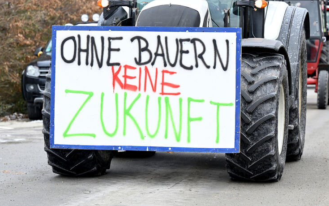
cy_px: 61
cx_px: 173
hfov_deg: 13.7
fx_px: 1372
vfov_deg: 8.6
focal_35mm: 153
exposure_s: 1/1600
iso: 800
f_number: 2.8
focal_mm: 92
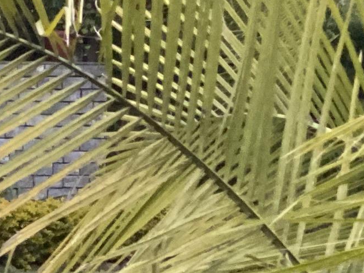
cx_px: -304
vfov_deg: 4.7
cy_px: 168
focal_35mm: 319
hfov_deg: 6.1
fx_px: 3355
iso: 400
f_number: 2
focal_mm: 6
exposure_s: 1/35
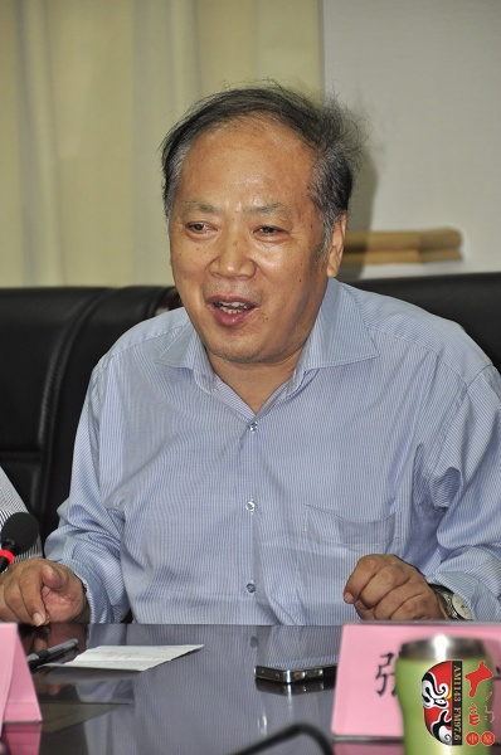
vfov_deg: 9.2
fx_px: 4713
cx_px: 250
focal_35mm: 225
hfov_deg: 6.1
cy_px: 378
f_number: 5.6
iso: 800
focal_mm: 150
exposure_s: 1/100
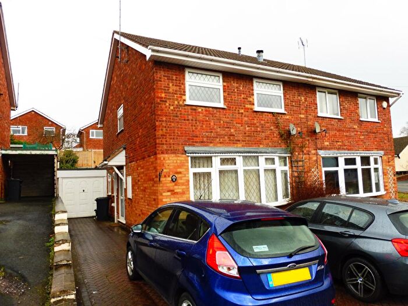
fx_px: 283
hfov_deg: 71.6
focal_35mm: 24
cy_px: 153
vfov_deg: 56.8
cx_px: 204
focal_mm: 4.3
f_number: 4
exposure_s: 1/125
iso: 100
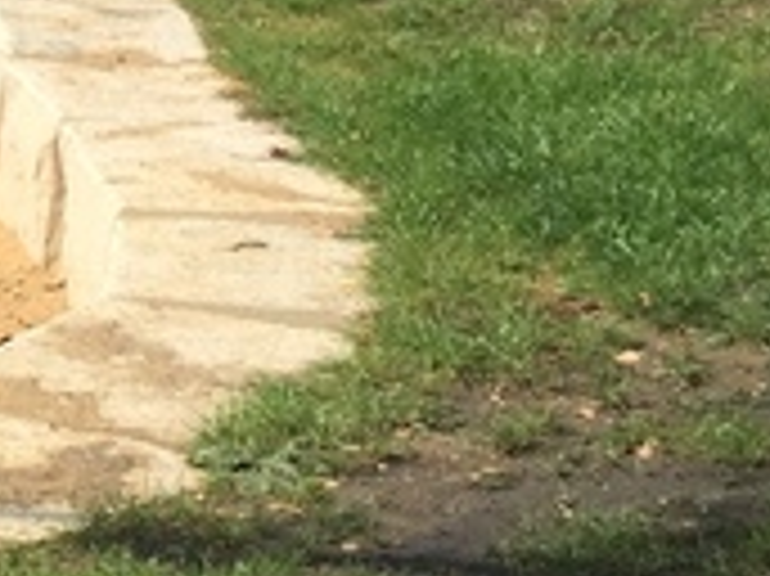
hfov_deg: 12.5
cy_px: -302
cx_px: -838
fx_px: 3023
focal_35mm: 136
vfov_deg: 10.5
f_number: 2.2
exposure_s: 1/2083
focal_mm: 4.15
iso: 32
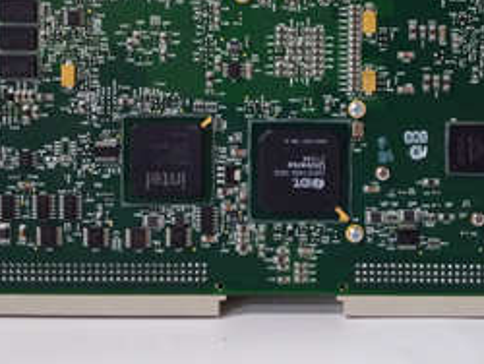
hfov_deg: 35.4
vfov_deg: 26.3
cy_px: 47
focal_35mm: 54
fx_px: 756
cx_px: 292
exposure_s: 1/33
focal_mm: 3.79
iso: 674
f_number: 2
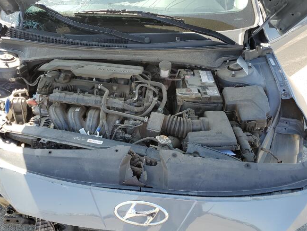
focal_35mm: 32
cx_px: 130
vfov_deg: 44.0
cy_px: 139
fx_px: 284
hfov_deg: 56.5
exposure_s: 1/476
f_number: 1.5
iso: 50
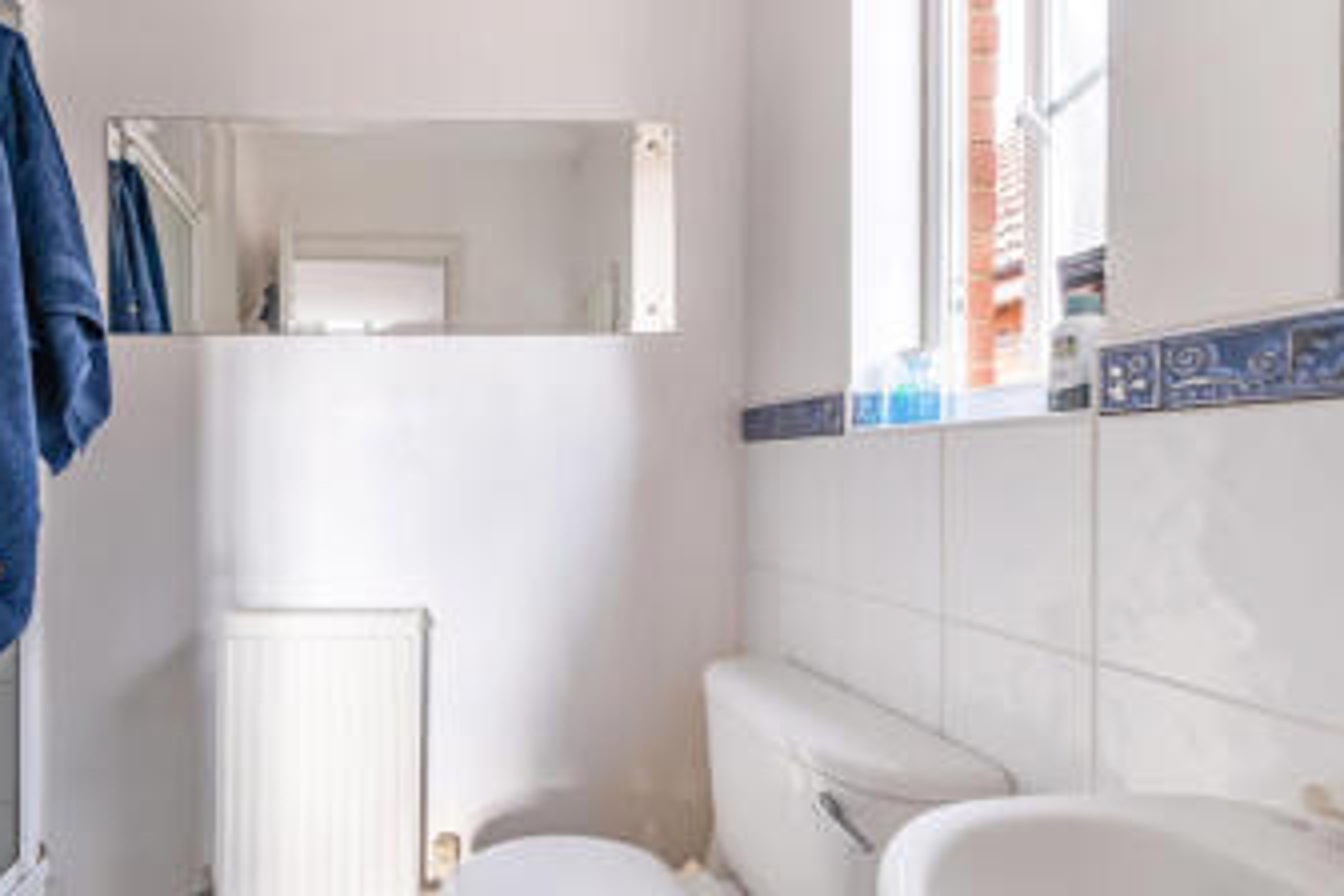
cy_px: 506
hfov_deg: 89.0
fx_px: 635
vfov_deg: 70.1
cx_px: 420
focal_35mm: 17
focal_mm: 8
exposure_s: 1/13
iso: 320
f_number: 8
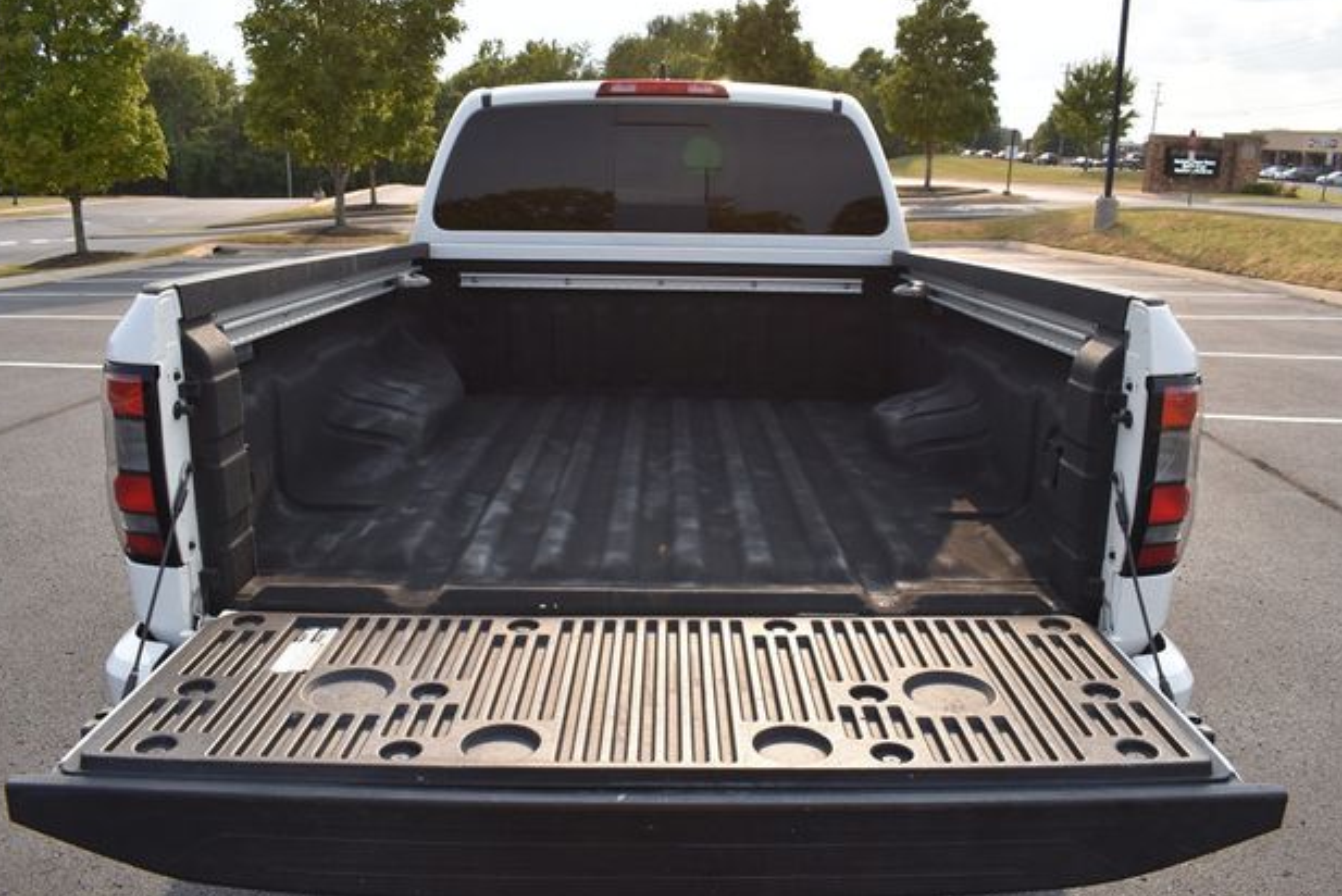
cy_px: 449
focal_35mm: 28
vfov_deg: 46.4
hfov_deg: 65.4
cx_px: 670
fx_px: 1044
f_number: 8
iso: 180
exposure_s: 1/250
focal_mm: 18
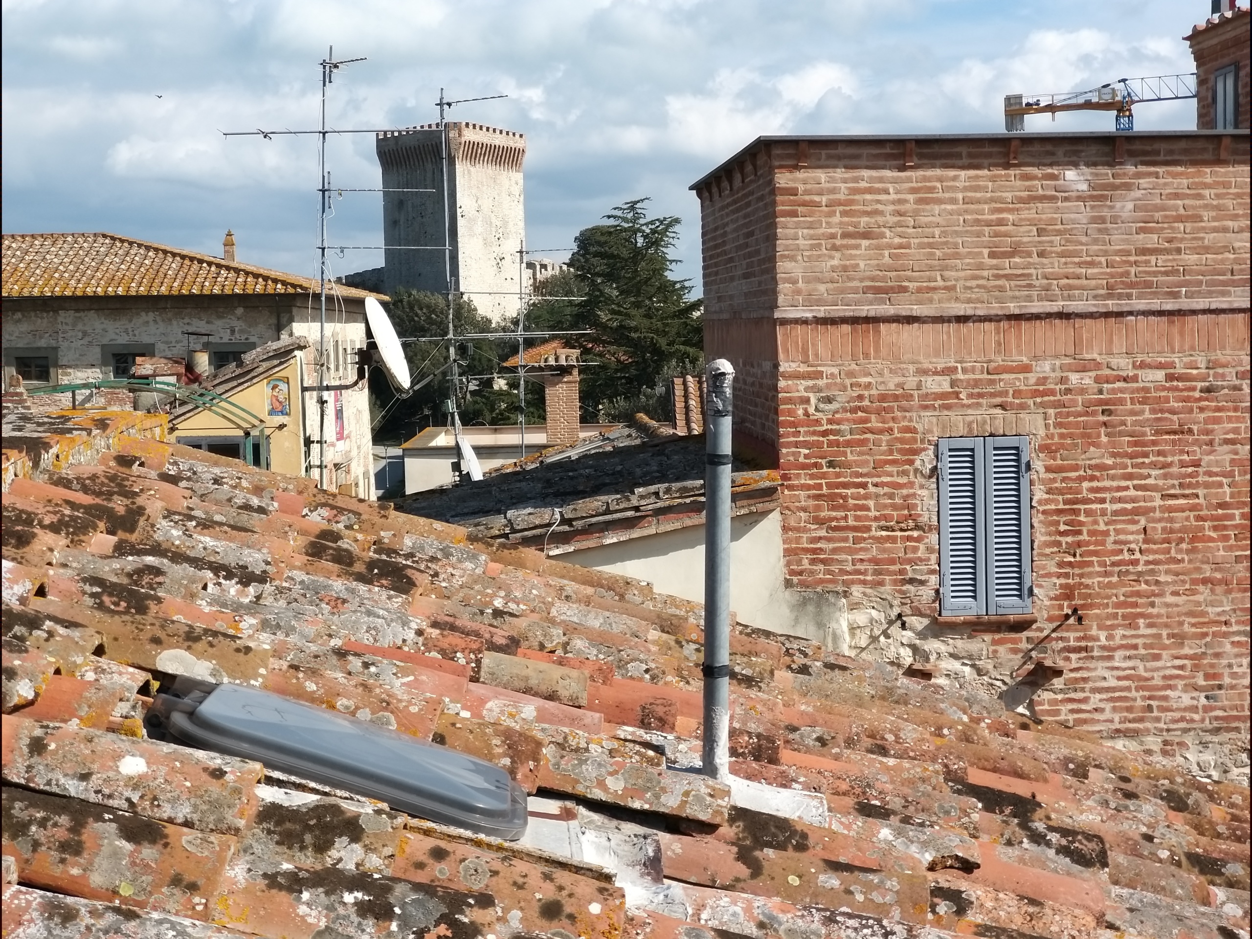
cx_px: 626
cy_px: 470
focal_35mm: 52
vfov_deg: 28.0
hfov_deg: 36.8
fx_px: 1881
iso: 40
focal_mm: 5.54
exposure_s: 1/880
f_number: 2.4
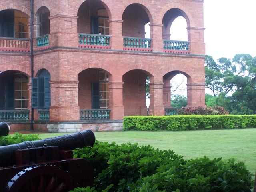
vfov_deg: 18.0
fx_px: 606
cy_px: 96
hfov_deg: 23.8
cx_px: 128
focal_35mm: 82
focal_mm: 13.7
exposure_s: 1/30
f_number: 3.2
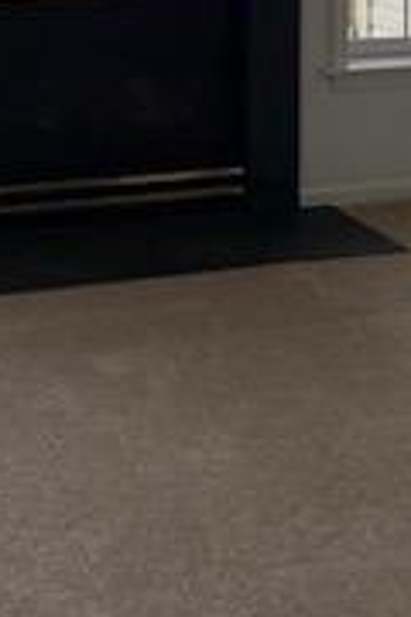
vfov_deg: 19.1
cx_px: 92
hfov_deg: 14.2
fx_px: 1644
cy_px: -250
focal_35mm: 96
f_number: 1.8
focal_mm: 4.25
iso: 32
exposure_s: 1/762
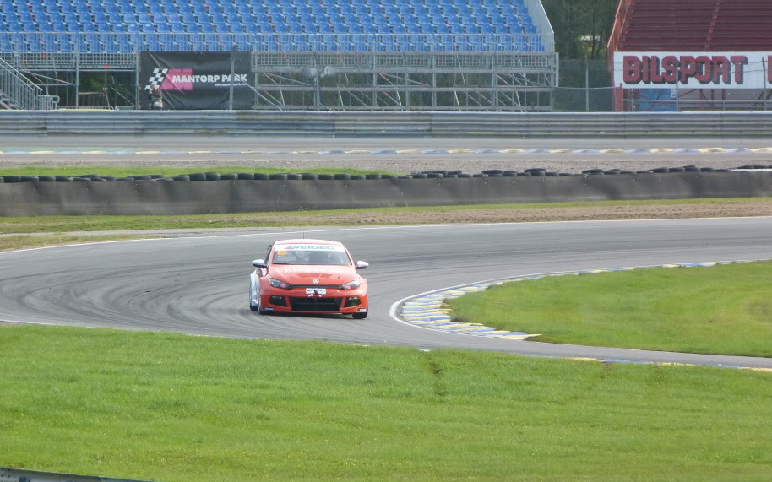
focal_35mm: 601
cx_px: 370
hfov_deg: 3.5
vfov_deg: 2.2
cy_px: 268
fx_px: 12643
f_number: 4.6
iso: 320
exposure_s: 1/500
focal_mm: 91
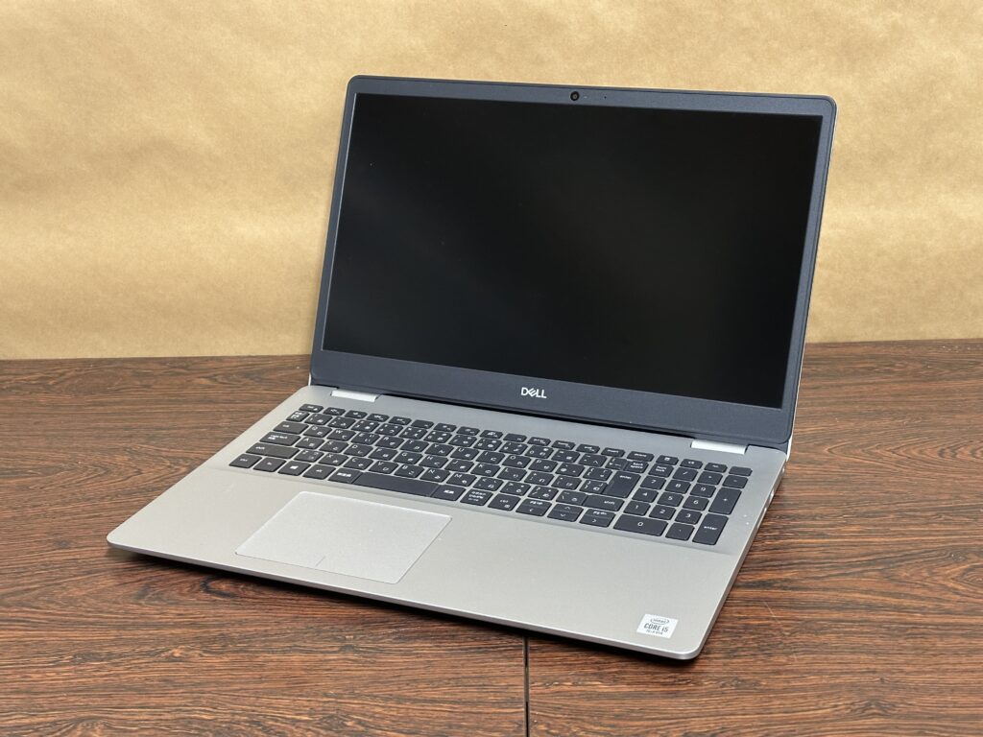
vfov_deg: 30.3
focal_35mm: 48
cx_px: 492
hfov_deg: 39.7
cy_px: 368
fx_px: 1363
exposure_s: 1/33
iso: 320
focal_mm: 6.86
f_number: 1.78
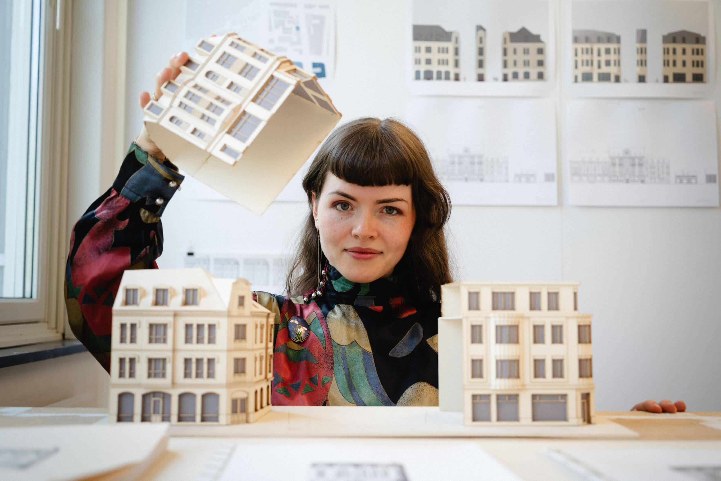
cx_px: 360
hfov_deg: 47.4
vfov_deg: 32.6
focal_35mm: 41
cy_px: 240
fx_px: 821
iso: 320
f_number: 4
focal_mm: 41
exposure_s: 1/100
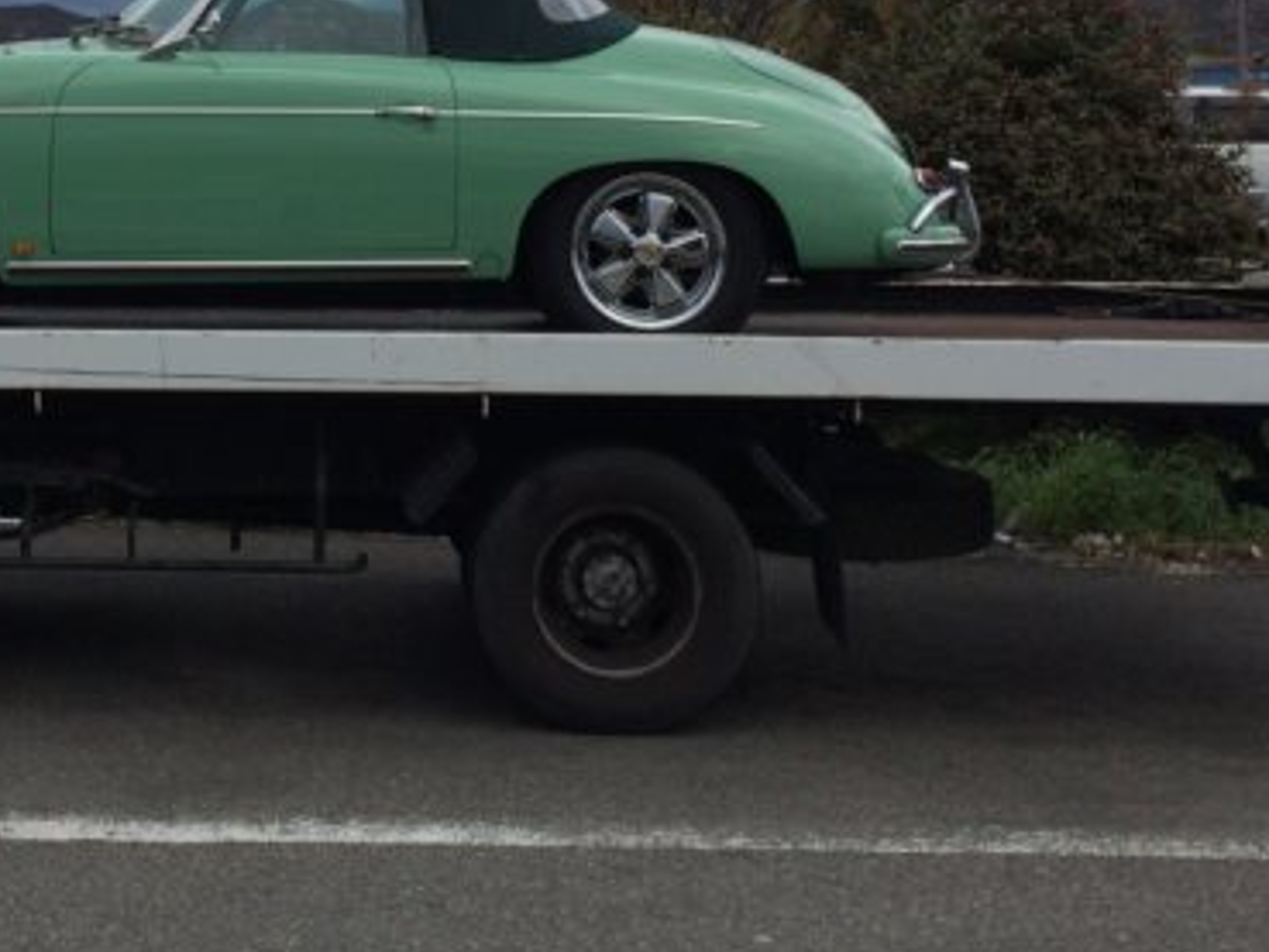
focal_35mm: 65
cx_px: 230
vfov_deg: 21.9
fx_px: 2384
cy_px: 21
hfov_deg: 29.1
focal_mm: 4.12
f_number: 2.2
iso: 40
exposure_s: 1/2564
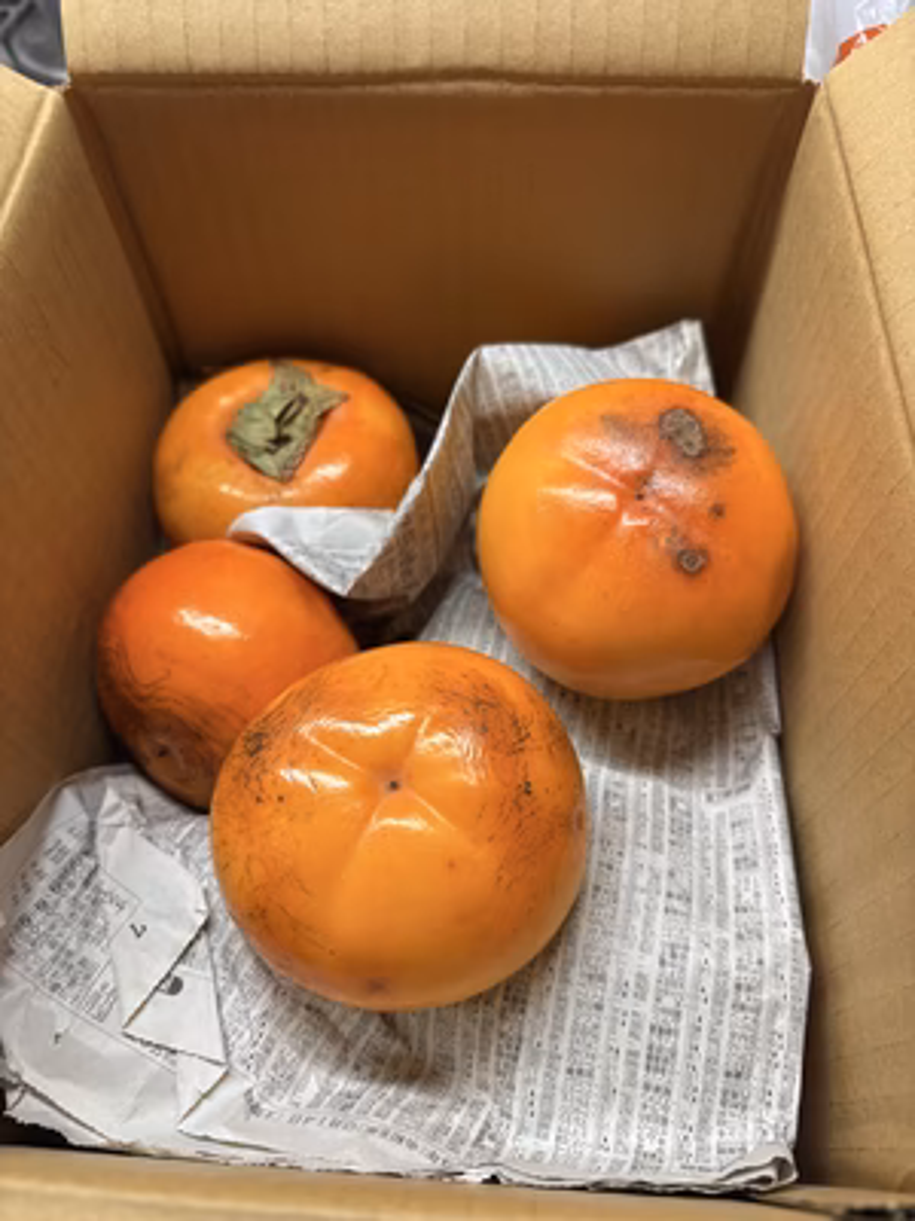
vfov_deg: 67.3
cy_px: 610
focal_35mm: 26
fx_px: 916
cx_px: 458
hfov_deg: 53.1
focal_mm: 5.96
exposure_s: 1/122
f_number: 1.6
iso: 125
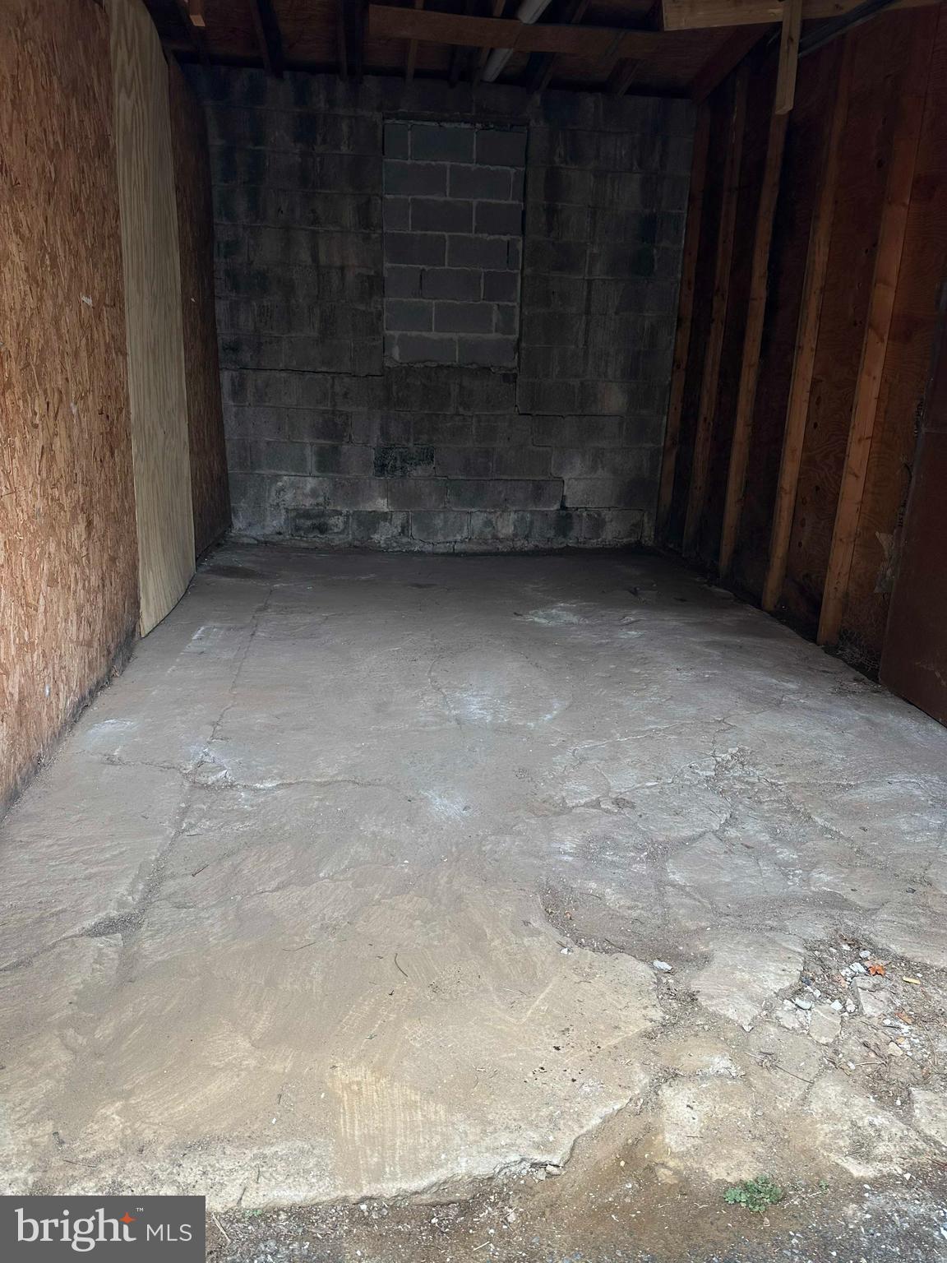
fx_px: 875
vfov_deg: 71.6
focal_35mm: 24
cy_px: 632
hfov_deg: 56.8
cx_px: 474
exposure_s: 1/508
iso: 80
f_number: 1.78
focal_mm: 6.86
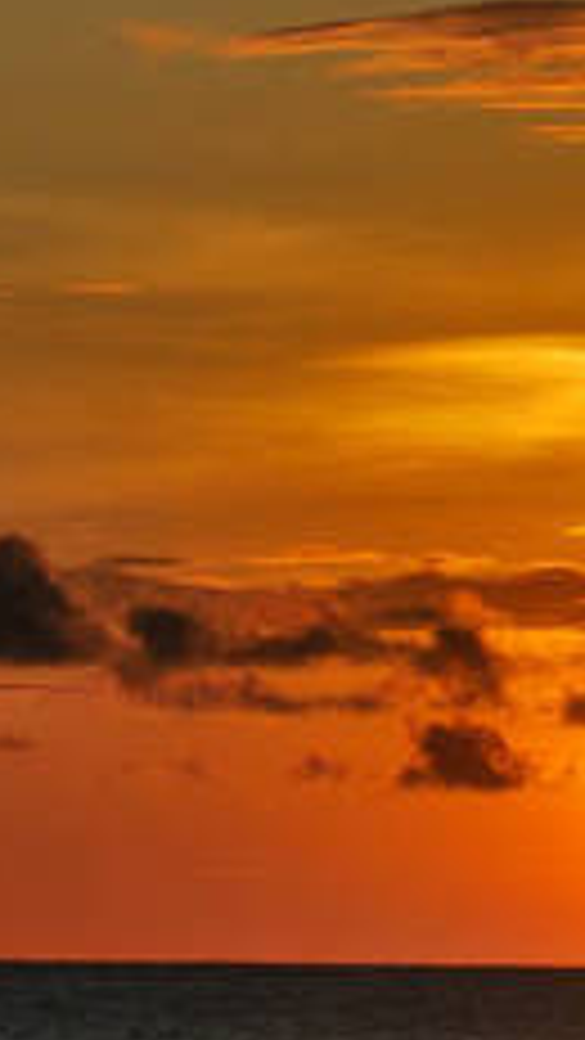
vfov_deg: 3.8
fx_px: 15796
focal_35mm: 573
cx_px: 1084
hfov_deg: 2.1
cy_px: 711
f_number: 18
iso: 100
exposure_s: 1/200
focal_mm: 120
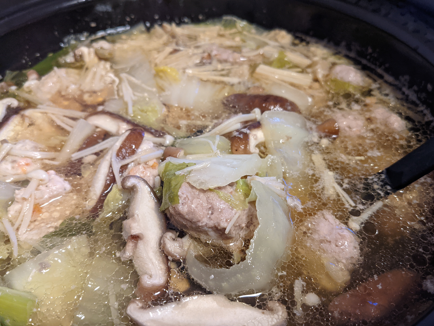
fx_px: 351
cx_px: 223
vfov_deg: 49.7
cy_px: 164
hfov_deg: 63.4
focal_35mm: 28
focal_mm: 4.38
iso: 487
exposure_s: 1/25
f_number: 1.73
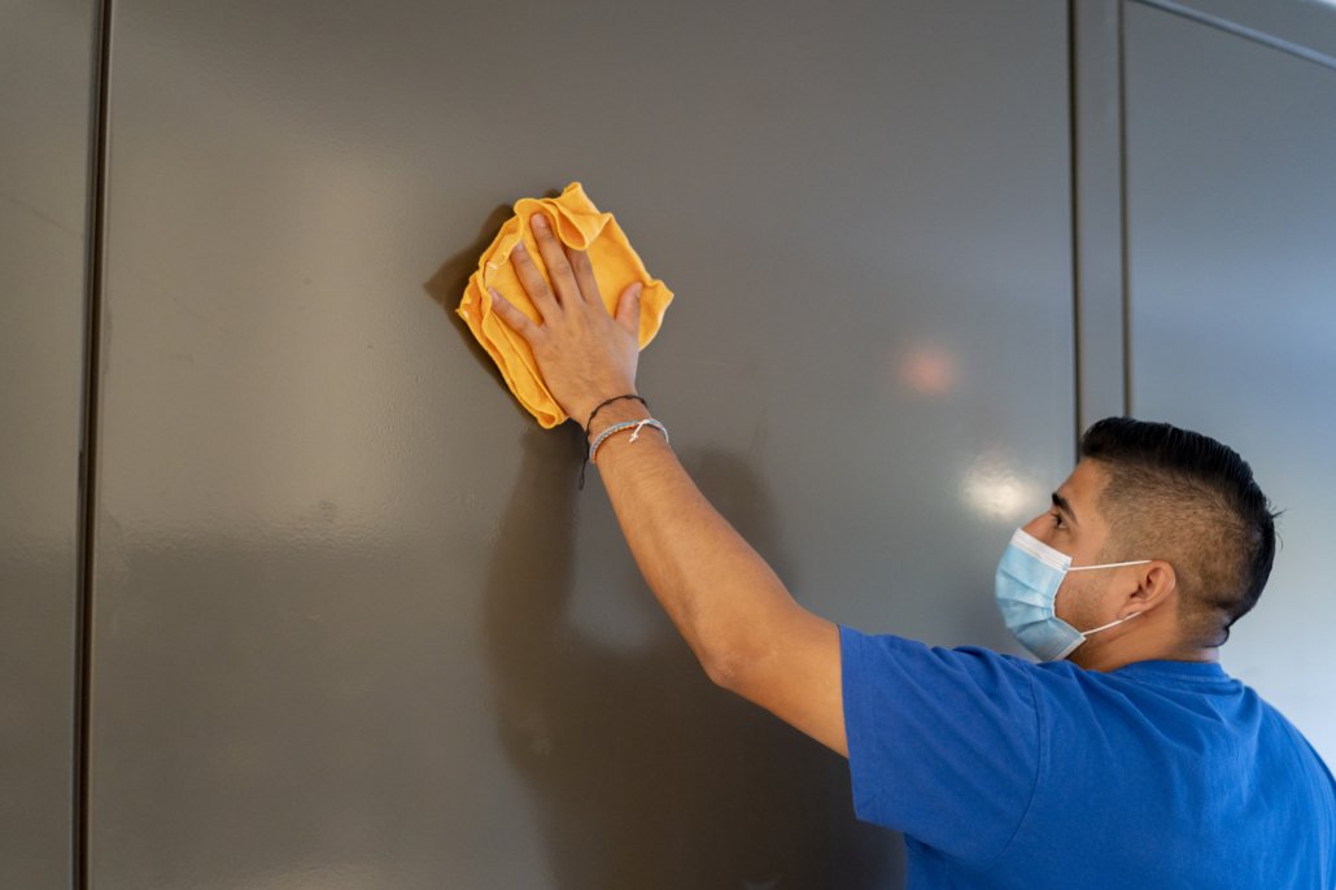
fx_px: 1855
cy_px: 445
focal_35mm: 50
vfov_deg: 27.0
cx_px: 668
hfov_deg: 39.6
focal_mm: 50
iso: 3200
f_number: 1.8
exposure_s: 1/45
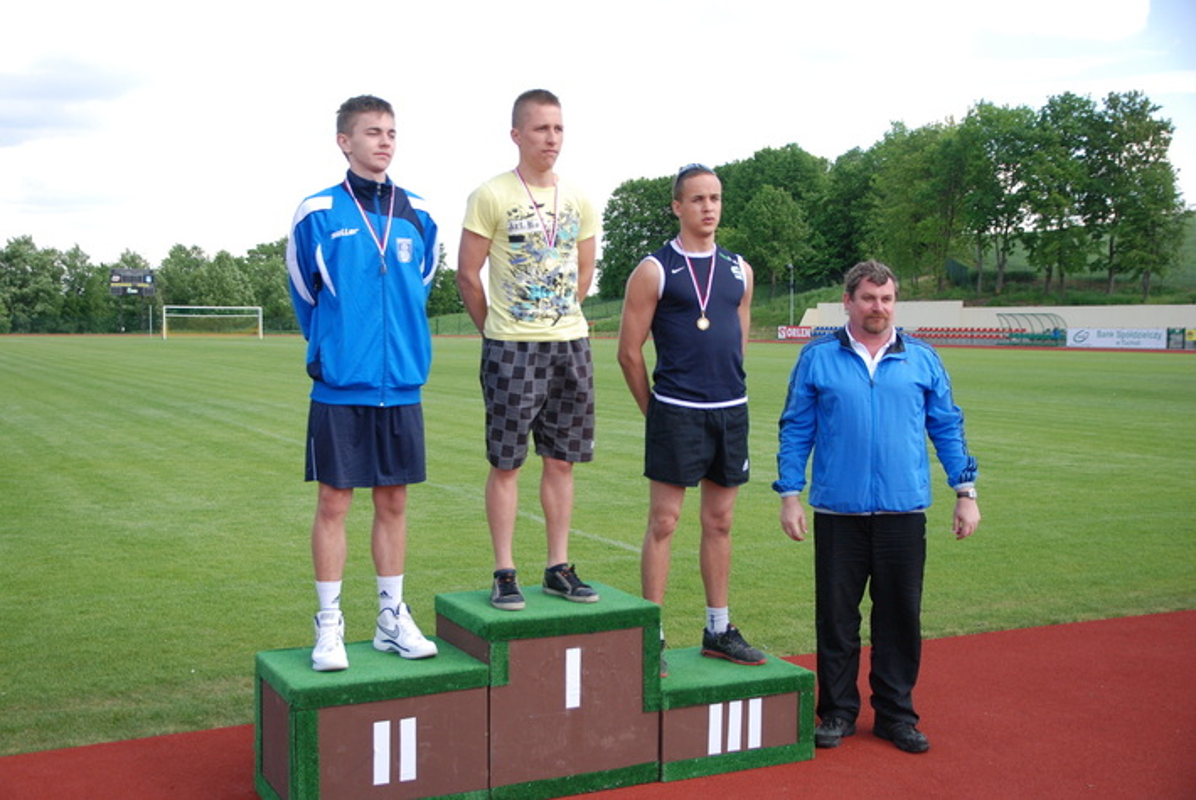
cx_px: 598
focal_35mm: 42
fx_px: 1397
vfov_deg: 32.0
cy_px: 400
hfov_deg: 46.4
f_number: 4
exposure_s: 1/1000
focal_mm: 28
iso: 400
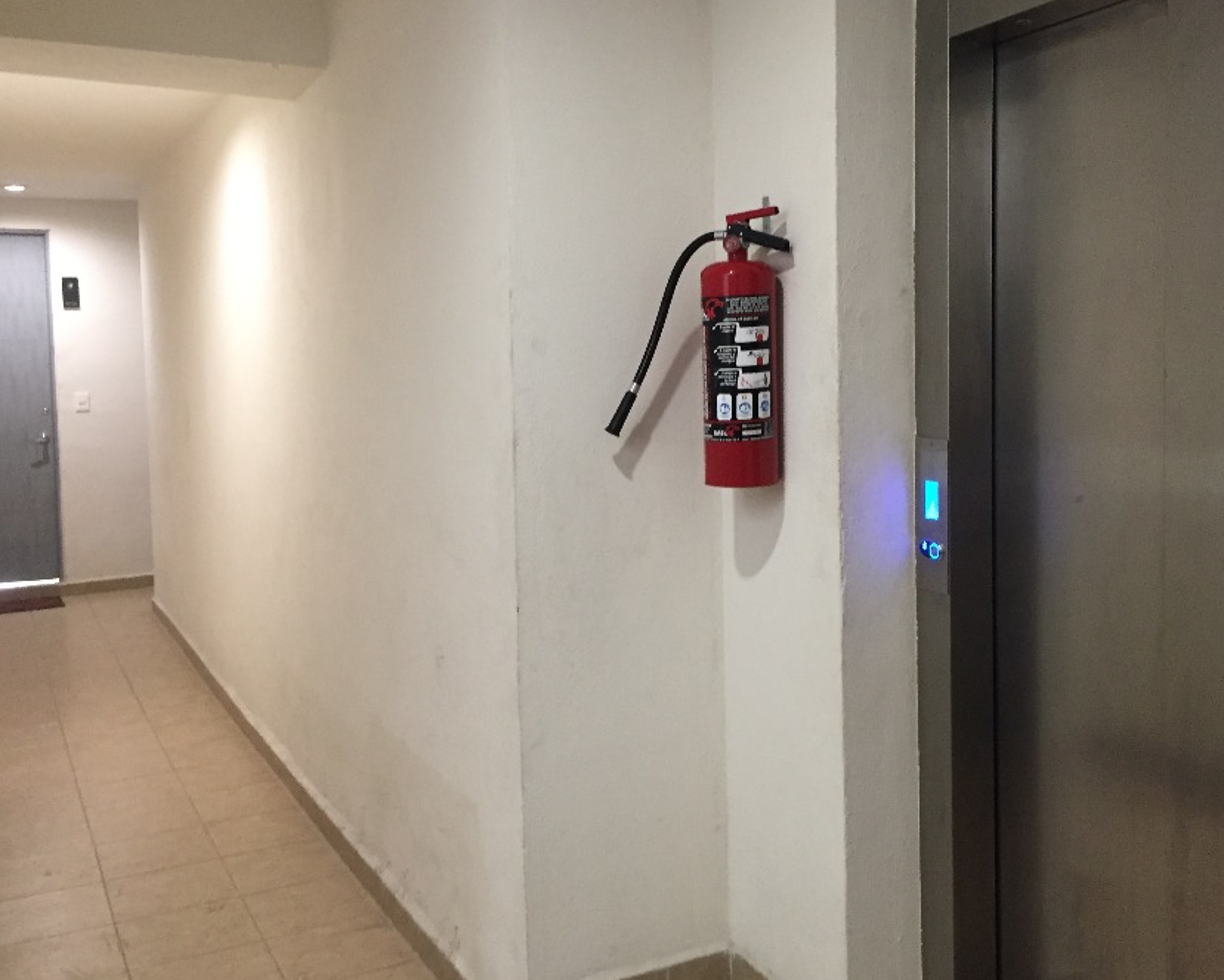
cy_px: 429
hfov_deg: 51.5
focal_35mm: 35
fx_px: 1268
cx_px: 662
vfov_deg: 42.2
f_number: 2.2
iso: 250
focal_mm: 4.15
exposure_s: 1/24
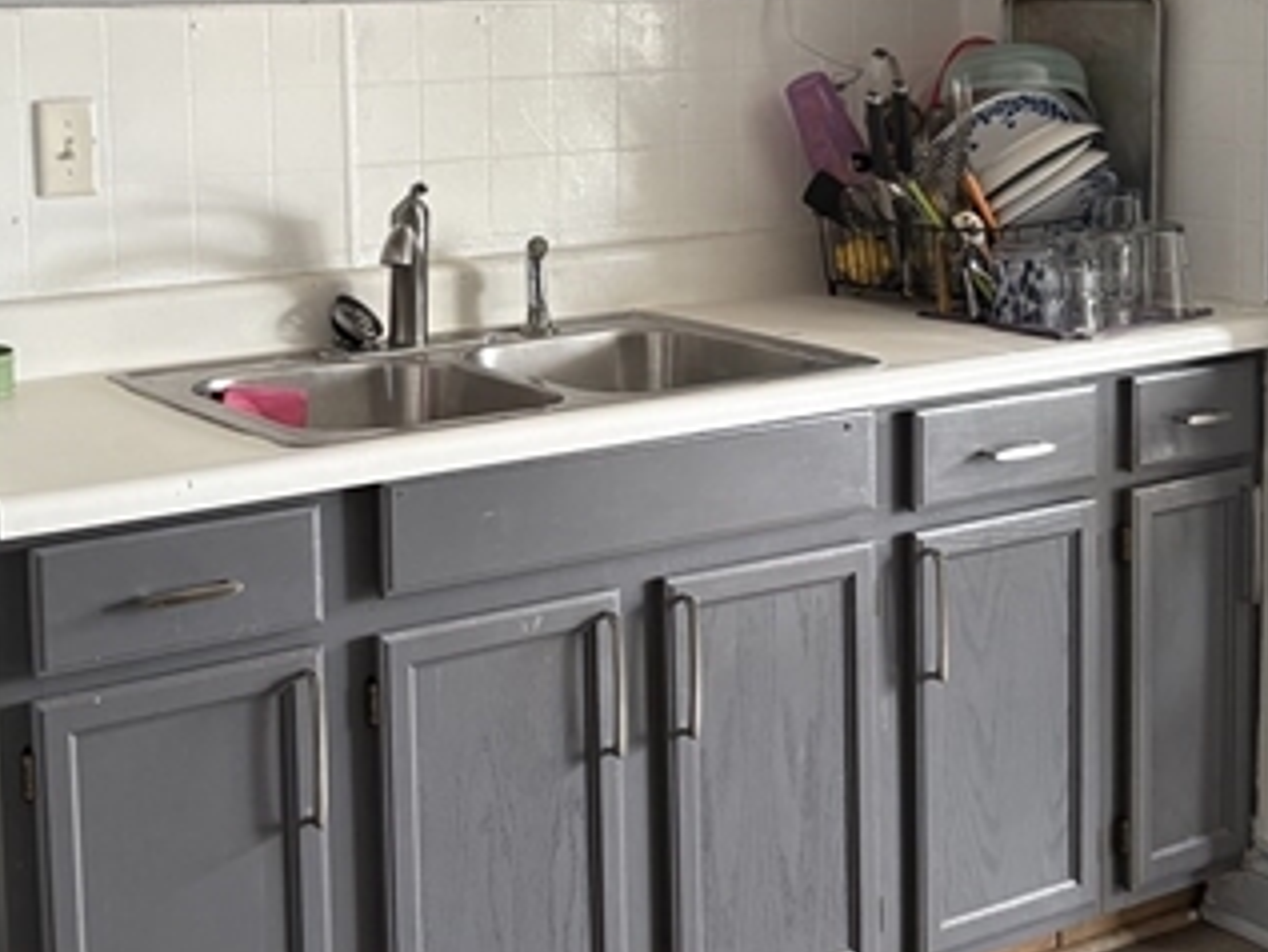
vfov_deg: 23.1
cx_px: 540
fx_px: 2309
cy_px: 240
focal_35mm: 63
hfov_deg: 30.7
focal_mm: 5.96
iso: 125
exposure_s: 1/65
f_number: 1.6
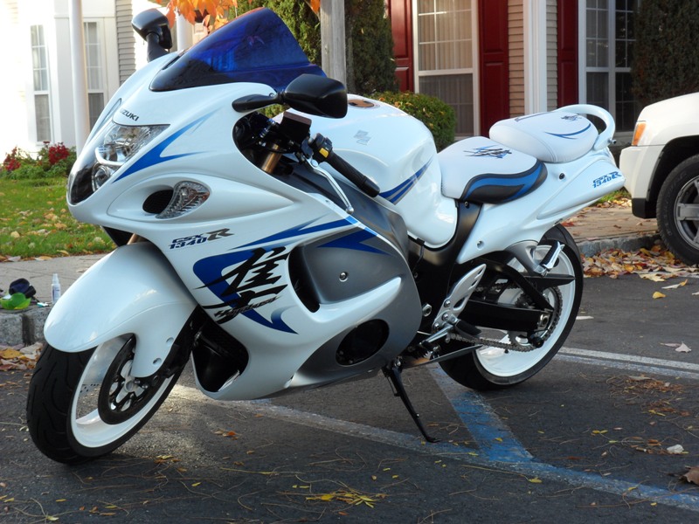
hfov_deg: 30.7
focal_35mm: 63
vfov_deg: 23.3
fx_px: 1272
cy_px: 262
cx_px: 350
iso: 100
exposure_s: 1/60
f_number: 5.6
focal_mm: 11.2
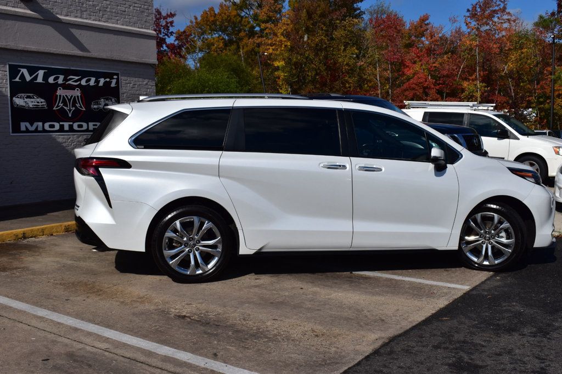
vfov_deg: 34.2
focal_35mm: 39
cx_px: 281
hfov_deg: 49.6
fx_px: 609
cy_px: 187
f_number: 13
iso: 200
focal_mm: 26
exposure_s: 1/800
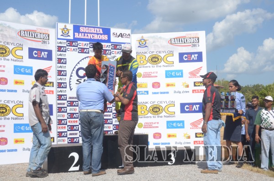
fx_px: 387
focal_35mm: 51
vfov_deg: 26.3
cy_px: 90
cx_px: 137
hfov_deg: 39.0
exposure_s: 1/200
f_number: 16
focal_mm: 34
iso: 320
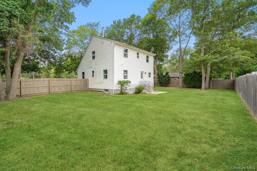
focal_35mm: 16
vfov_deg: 73.8
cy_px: 86
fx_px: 114
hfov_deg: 96.7
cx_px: 128
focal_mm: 16
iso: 320
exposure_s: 1/200
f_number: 5.6
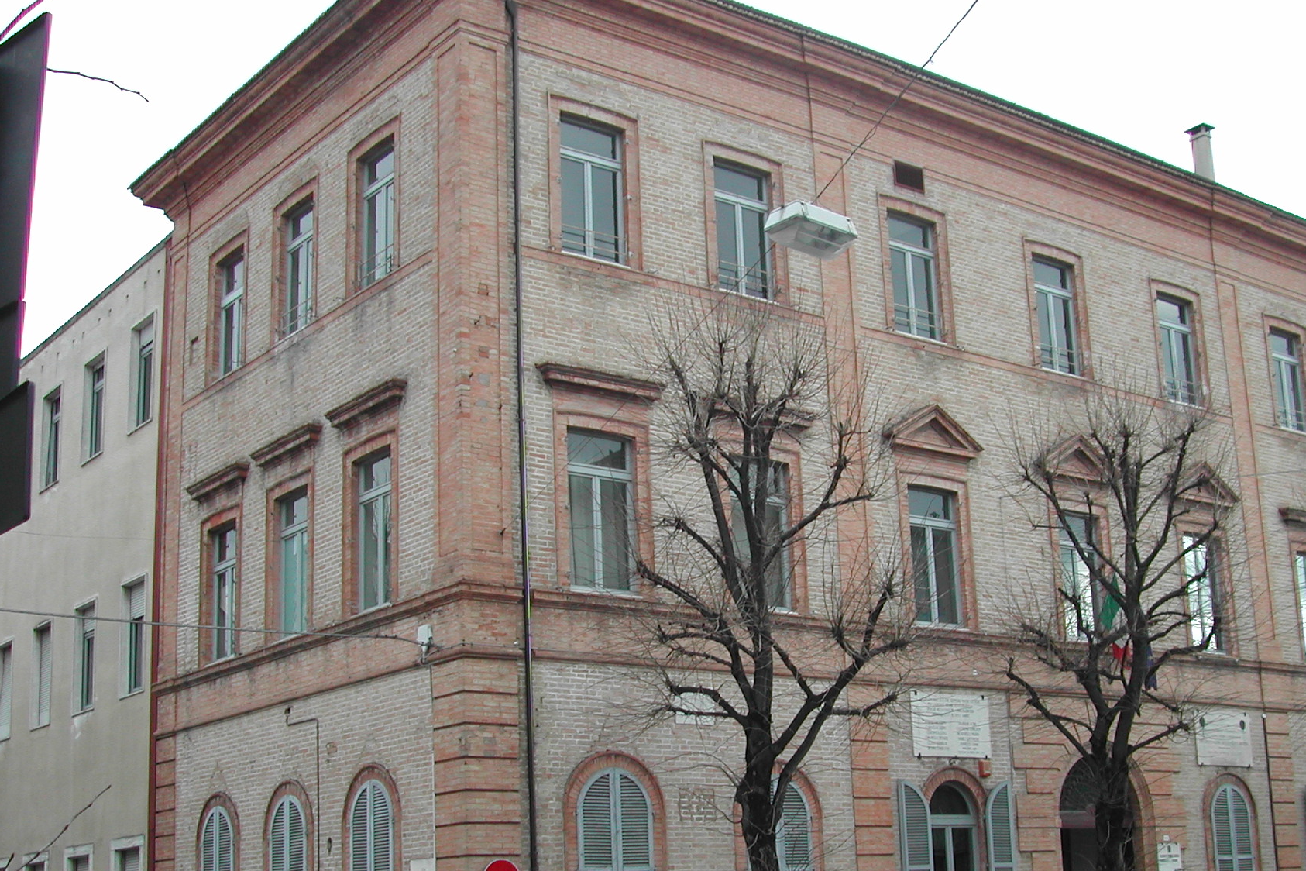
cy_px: 510
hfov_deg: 41.1
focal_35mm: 48
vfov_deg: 28.0
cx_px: 703
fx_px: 1741
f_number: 2.8
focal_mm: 8
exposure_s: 1/435
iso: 100
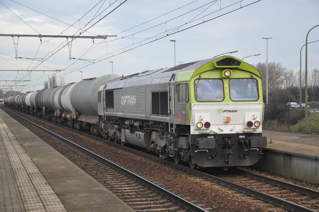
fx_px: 664
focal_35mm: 75
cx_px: 160
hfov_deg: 27.0
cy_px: 106
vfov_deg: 18.1
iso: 900
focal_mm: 50
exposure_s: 1/500
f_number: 5
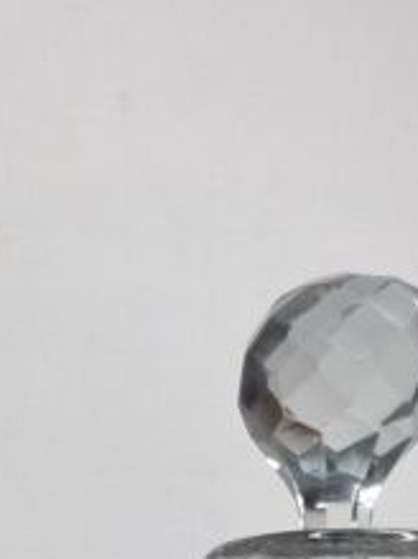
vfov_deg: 17.1
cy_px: 1001
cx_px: -69
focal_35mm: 95
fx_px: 1531
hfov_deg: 15.1
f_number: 1.8
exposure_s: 1/351
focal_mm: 5.4
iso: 50
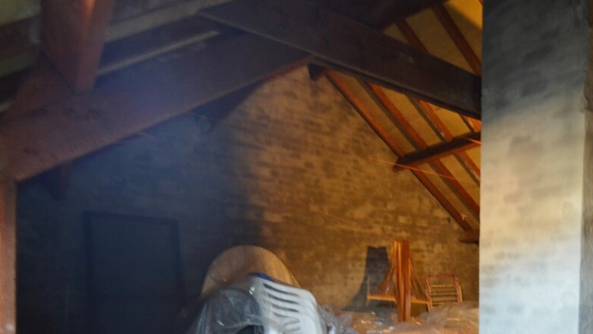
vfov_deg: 39.1
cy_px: 315
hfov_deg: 65.9
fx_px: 425
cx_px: 440
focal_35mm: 27
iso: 400
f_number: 3.5
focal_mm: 10
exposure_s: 1/3
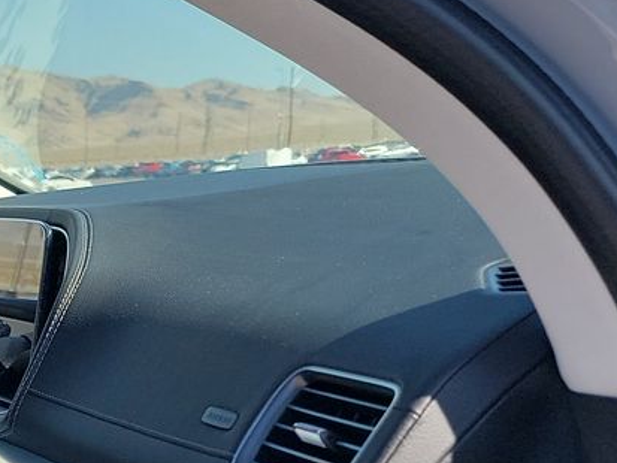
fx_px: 1658
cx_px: -565
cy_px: 602
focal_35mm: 93
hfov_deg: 16.7
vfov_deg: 15.2
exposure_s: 1/292
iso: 50
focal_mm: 6.7
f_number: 1.8
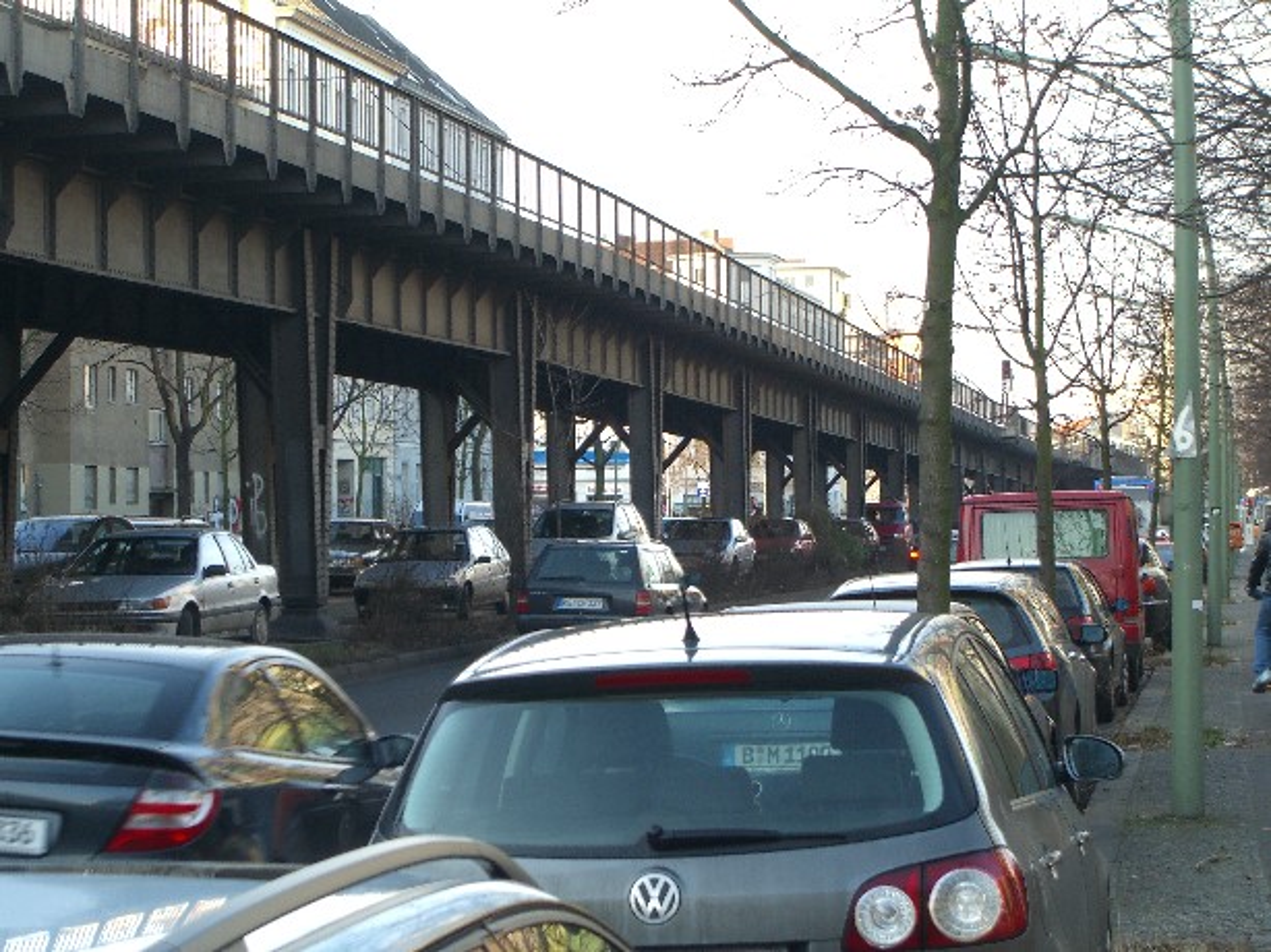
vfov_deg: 15.6
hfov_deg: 20.7
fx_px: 3487
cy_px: 476
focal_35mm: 95
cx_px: 636
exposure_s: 1/100
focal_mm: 19.7
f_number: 4.8
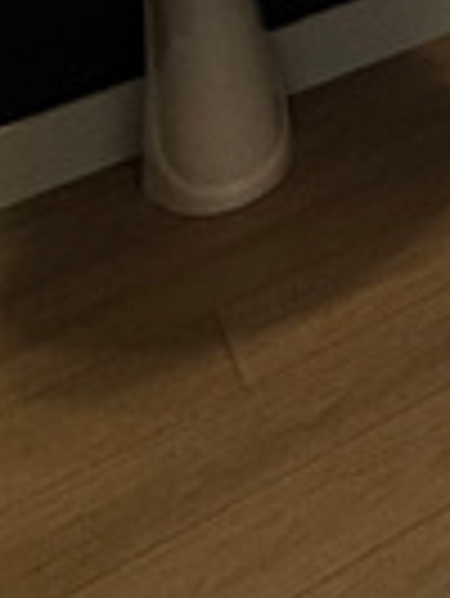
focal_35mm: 81
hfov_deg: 12.3
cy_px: -580
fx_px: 1402
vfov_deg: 17.6
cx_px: 1215
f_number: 2.2
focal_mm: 2.22
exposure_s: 1/120
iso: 160
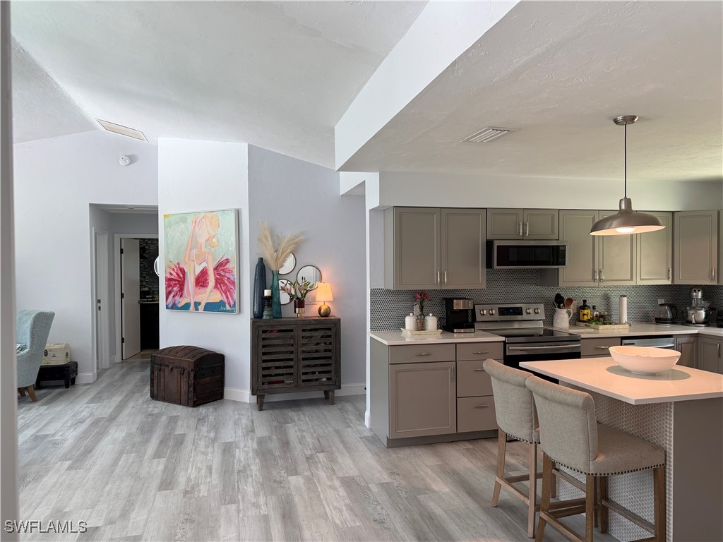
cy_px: 271
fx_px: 501
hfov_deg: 71.6
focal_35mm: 24
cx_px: 362
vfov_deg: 56.8
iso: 100
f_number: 1.78
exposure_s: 1/120
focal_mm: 6.76
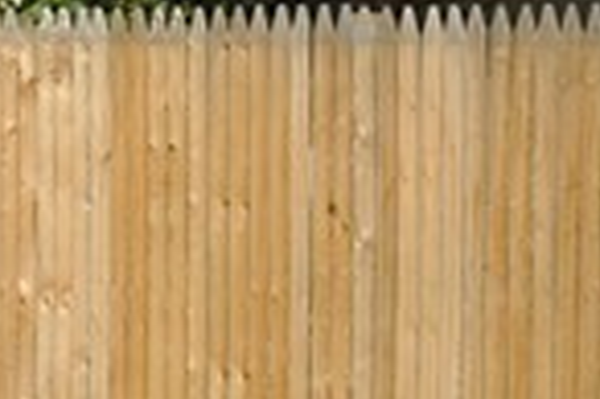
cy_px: 181
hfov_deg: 6.8
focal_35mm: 258
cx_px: -1492
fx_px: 4291
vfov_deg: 5.3
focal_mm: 23
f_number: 13
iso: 200
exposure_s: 1/200
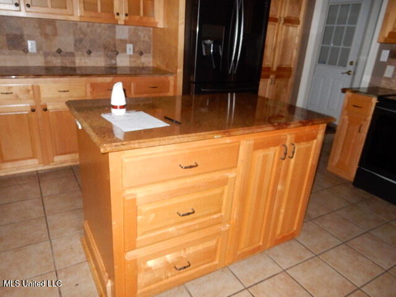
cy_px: 148
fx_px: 286
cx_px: 198
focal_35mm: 25
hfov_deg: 69.4
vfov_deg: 54.9
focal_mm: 4.5
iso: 400
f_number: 3.7
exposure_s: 1/30
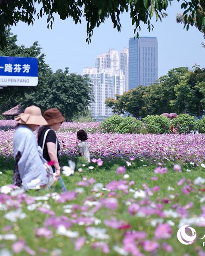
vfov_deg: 12.9
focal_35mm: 149
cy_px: 128
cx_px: 56
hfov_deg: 10.3
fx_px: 1130
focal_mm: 105
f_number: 4
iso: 50
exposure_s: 1/320
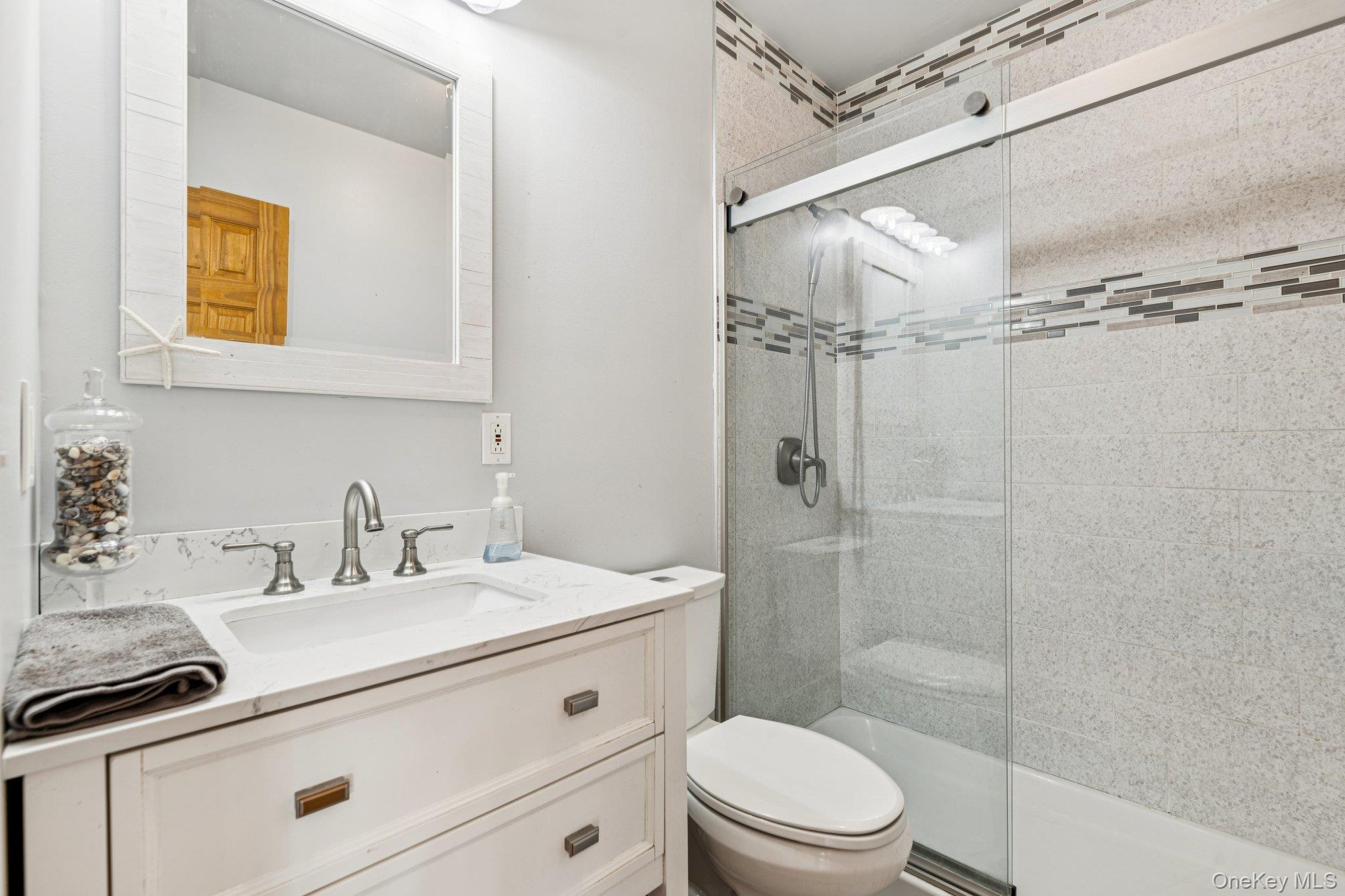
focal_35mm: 16
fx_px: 598
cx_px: 672
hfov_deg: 96.7
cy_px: 448
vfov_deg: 73.7
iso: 200
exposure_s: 1/10
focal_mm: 16
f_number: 8
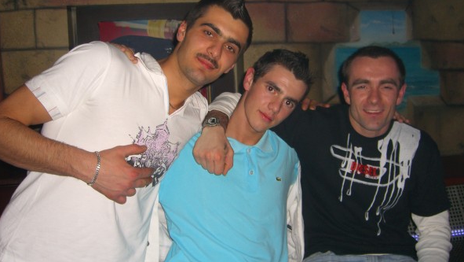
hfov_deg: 48.3
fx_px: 517
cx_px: 233
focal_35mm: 42
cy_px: 125
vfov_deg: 28.4
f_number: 2.8
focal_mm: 7.9
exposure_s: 1/60
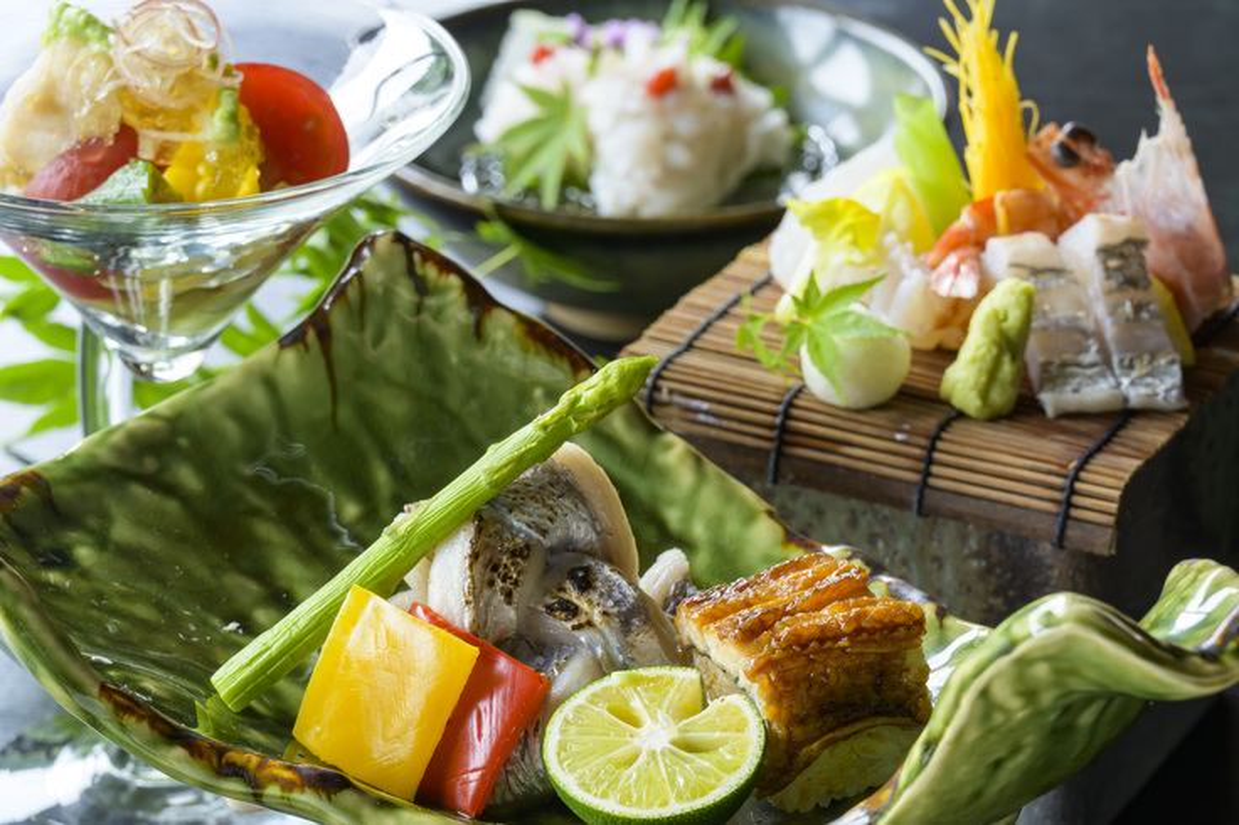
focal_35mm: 145
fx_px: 4988
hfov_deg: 14.2
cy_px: 412
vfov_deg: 9.5
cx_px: 620
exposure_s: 1/10
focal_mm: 145
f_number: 16
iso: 500
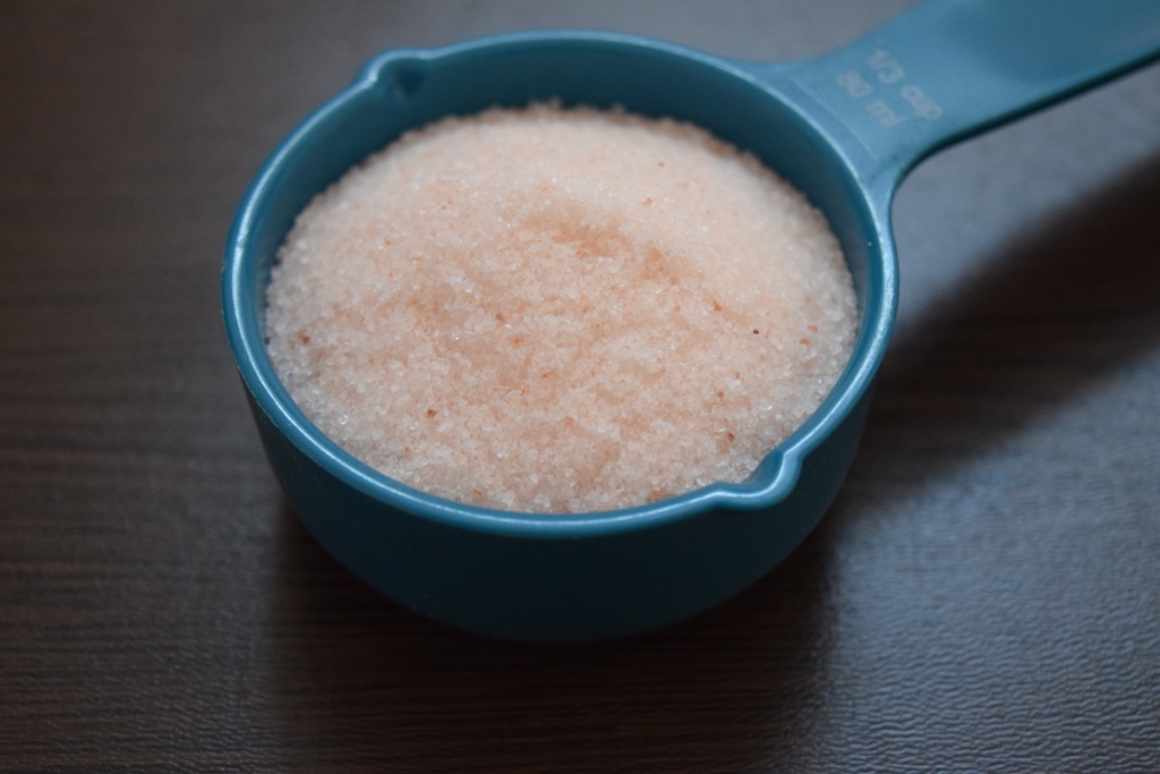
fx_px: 2223
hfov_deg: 29.2
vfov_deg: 19.7
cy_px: 387
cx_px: 580
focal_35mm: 69
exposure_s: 1/60
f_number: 5
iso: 1800
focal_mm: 46
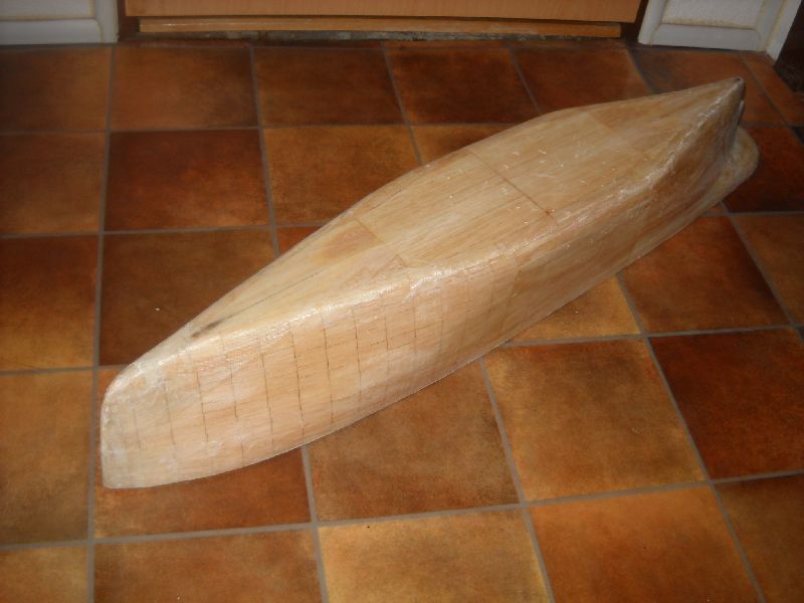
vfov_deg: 35.1
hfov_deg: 45.8
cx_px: 402
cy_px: 302
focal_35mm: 41
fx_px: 952
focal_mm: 6.72
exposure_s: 1/30
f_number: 3.1
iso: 64
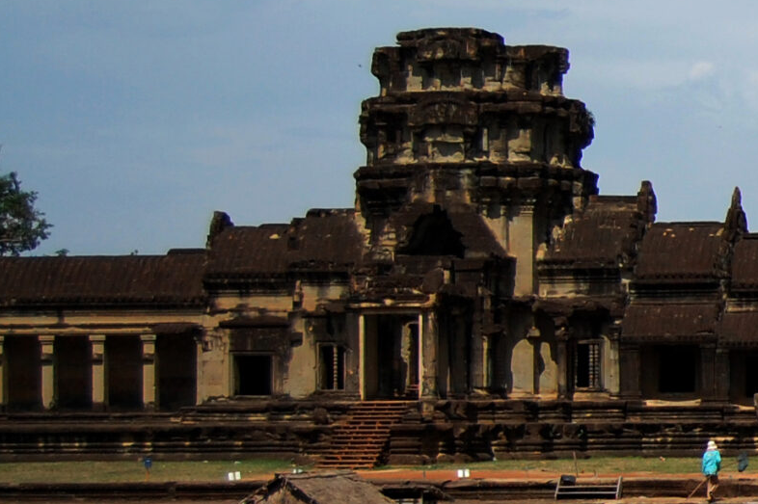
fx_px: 2672
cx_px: 1232
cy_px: 351
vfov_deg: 10.8
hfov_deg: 14.7
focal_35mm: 127
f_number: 4.5
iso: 400
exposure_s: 1/3200
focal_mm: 26
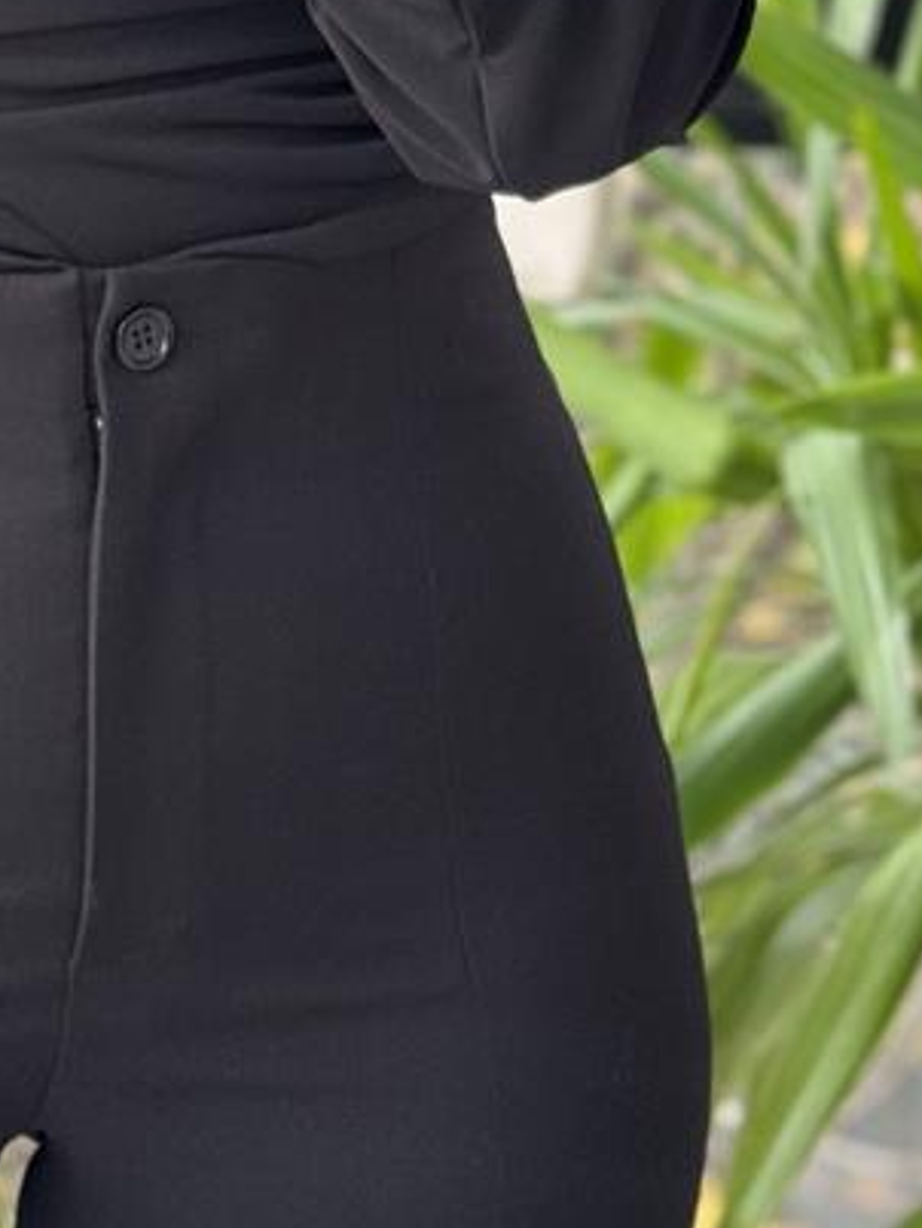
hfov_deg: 9.3
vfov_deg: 12.2
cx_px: 159
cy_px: -108
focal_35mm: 159
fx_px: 5641
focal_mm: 6.86
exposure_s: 1/72
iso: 100
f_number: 1.78
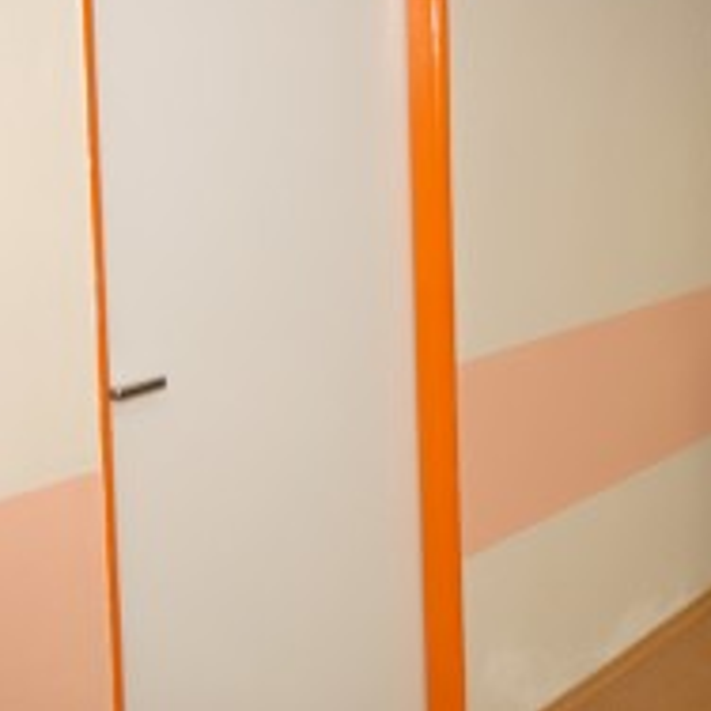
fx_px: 1510
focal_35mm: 65
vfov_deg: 26.3
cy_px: 210
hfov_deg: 24.9
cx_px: 749
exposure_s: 1/60
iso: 200
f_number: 4.5
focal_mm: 24
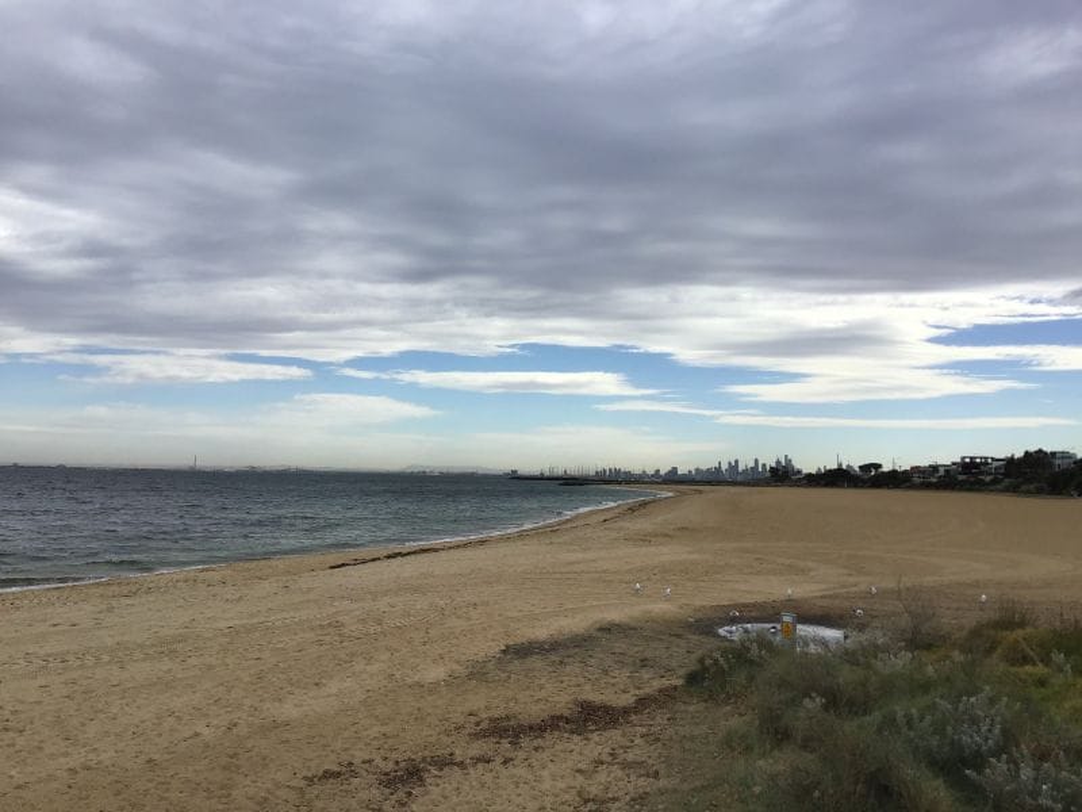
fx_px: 969
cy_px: 406
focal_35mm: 31
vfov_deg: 45.4
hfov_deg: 58.4
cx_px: 541
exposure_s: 1/1538
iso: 25
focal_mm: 3.3
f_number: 2.4
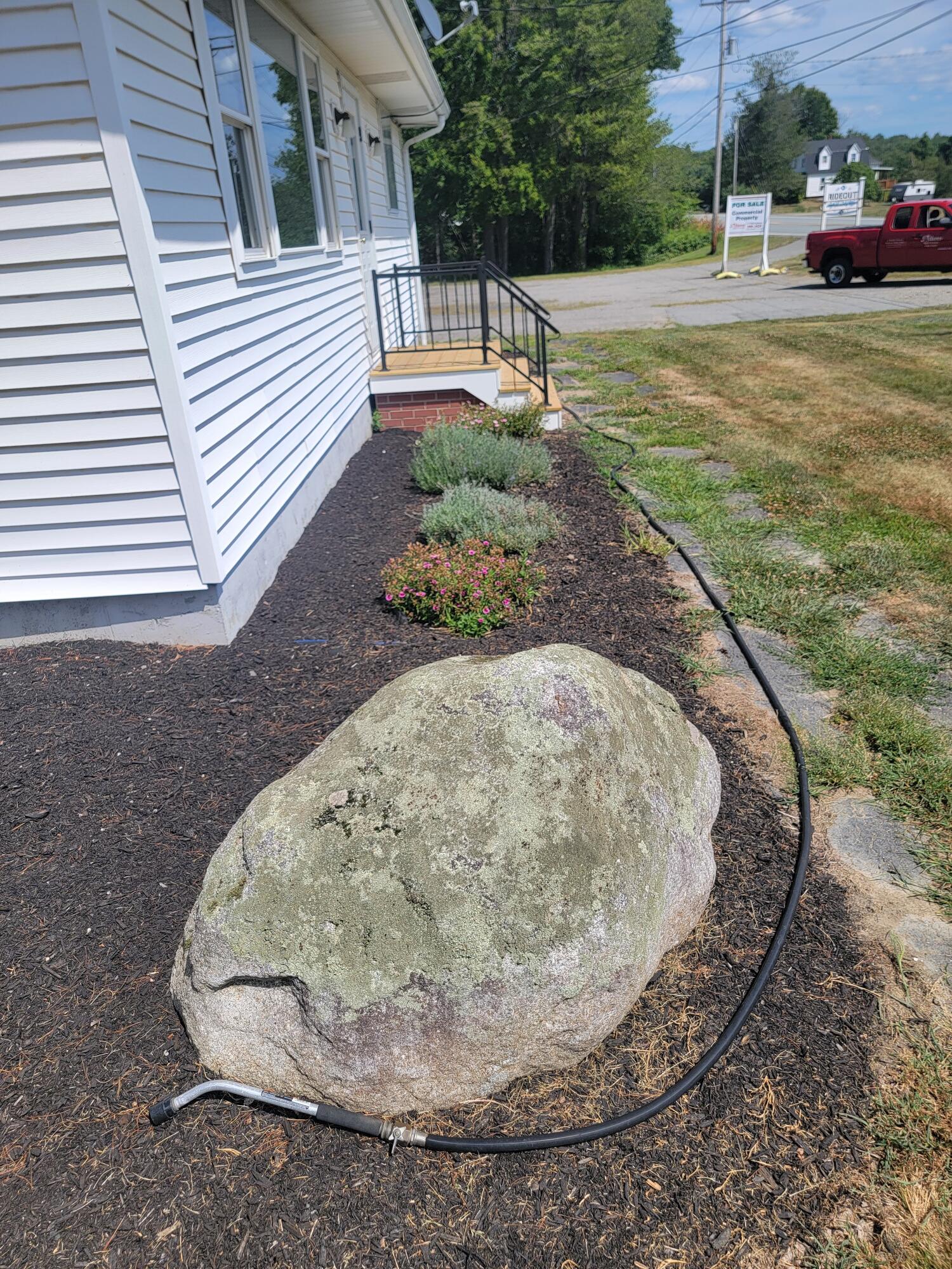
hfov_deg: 56.8
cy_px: 634
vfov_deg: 71.6
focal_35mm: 24
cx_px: 476
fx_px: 880
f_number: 1.8
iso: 16
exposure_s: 1/1154
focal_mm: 6.7
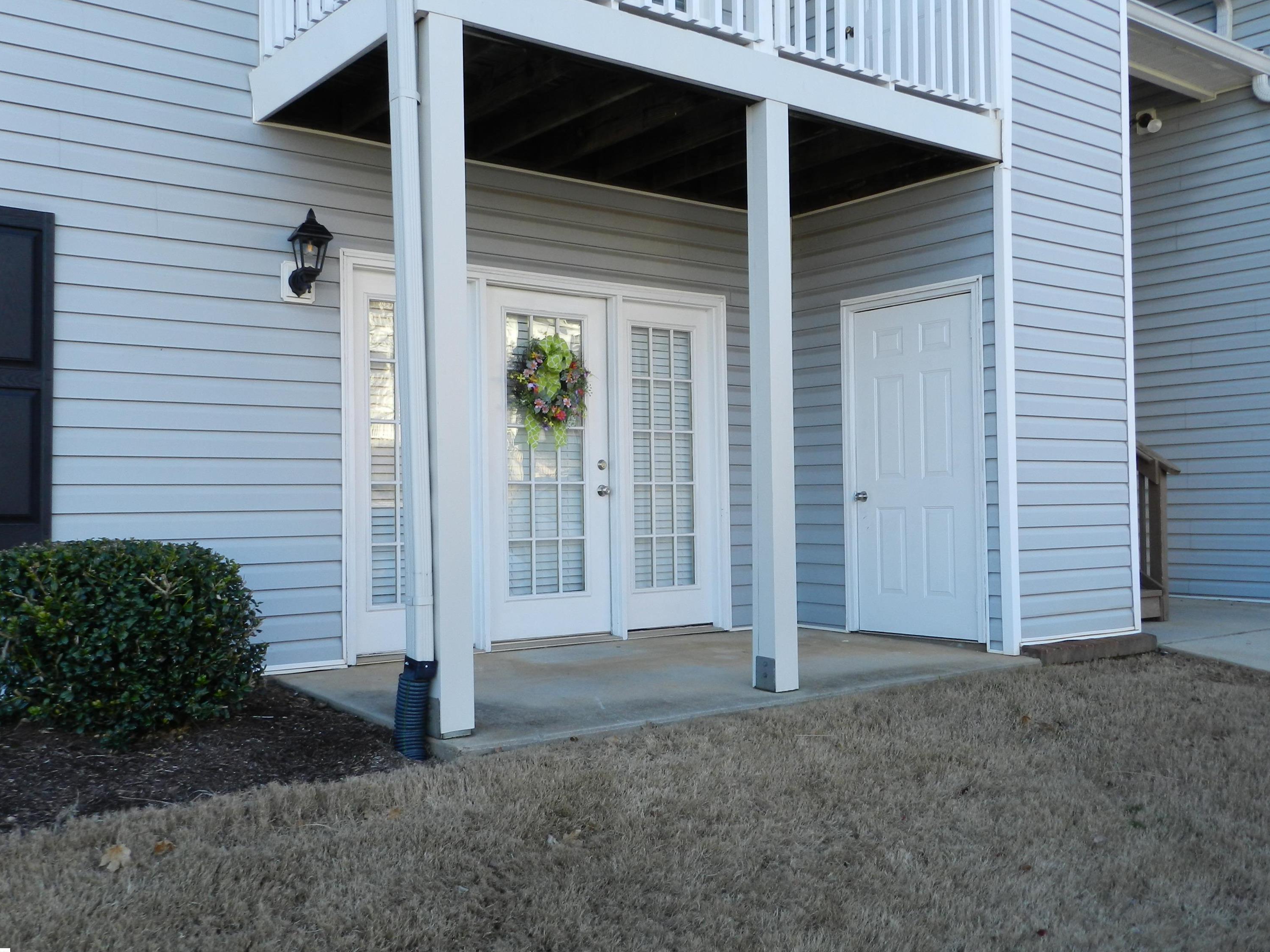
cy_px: 470
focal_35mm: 33
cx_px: 626
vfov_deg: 42.9
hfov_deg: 55.4
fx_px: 1211
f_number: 3.7
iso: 160
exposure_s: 1/200
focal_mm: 5.6
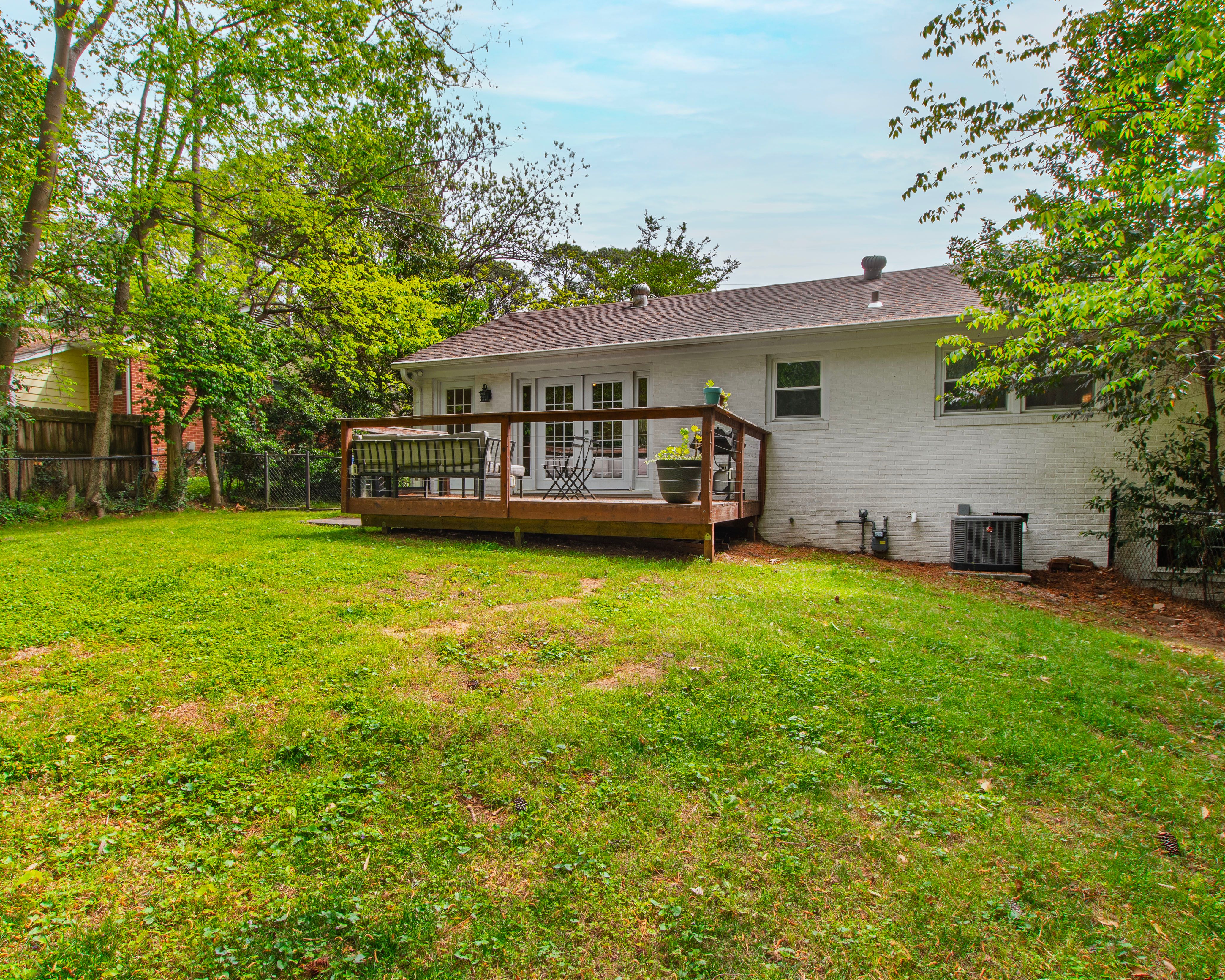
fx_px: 689
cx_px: 578
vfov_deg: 70.8
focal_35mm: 19
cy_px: 509
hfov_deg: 83.2
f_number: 8
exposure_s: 1/40
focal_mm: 10
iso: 100
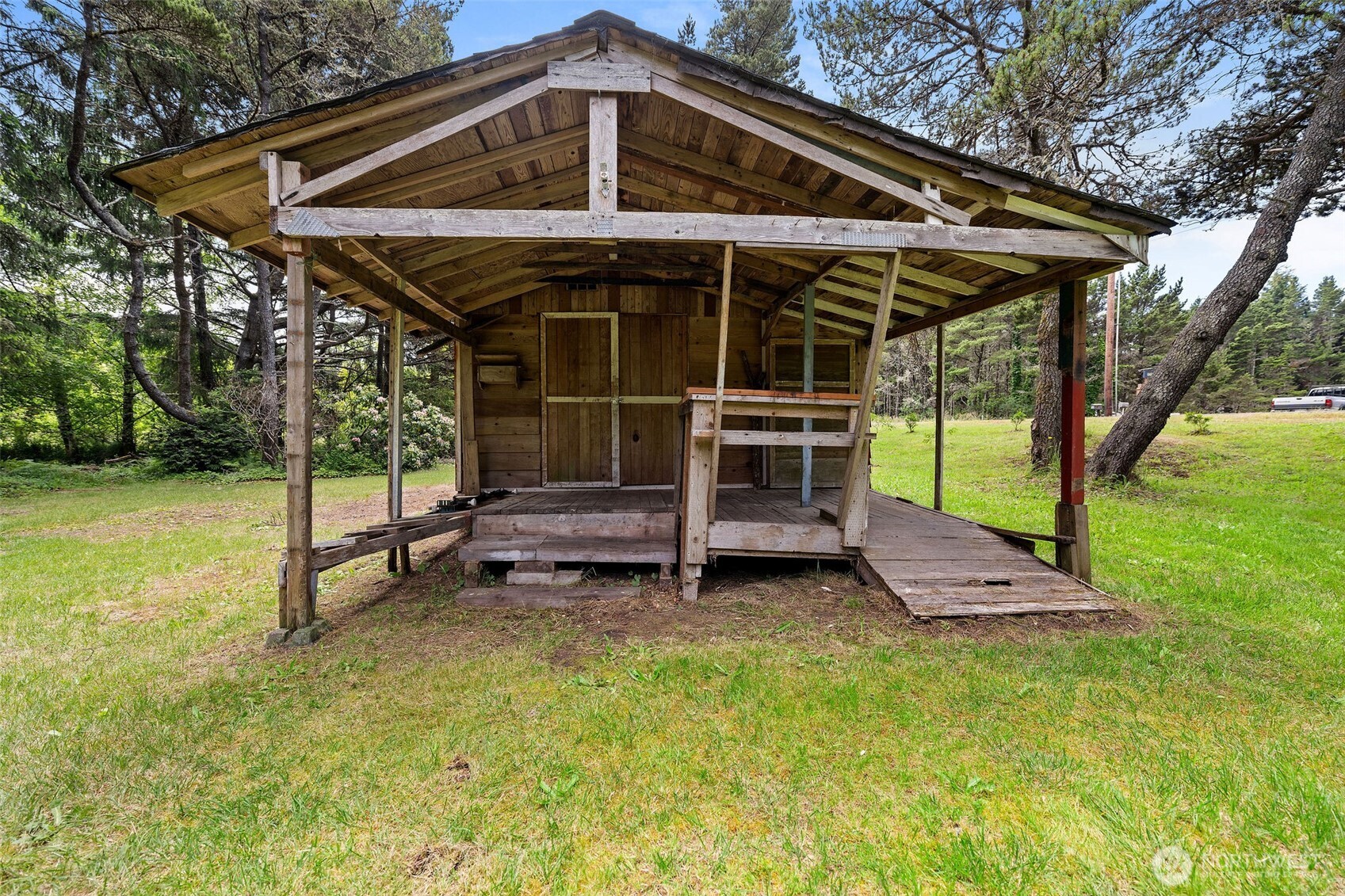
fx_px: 523
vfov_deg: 81.2
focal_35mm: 14
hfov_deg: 104.3
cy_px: 448
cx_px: 672
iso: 200
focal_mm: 14
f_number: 5
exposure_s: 1/250
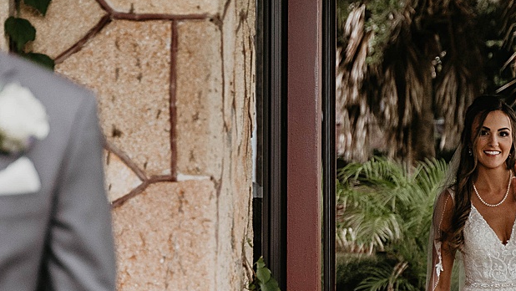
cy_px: 203
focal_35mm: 179
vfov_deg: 6.8
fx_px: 2450
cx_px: 266
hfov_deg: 12.0
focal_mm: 66
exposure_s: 1/200
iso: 400
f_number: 2.8
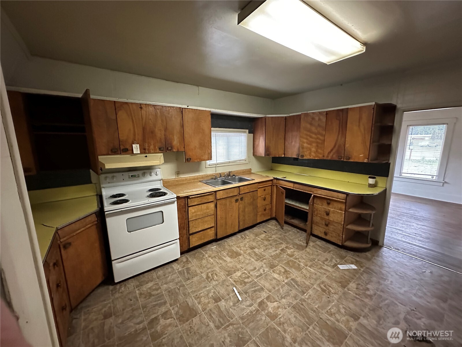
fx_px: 187
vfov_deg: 85.7
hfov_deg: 102.1
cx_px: 231
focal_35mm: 14
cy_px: 174
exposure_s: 1/40
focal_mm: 2.22
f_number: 2.2
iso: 1000
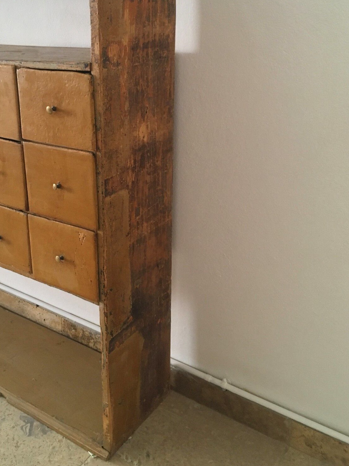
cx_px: 137
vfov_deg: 47.5
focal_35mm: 39
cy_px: 176
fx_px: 524
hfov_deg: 36.7
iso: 250
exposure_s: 1/33
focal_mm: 4.15
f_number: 2.2
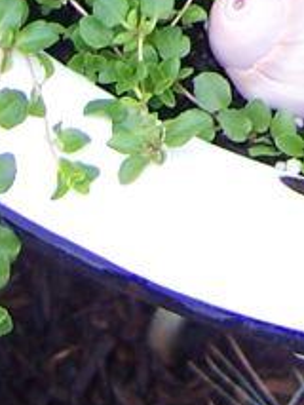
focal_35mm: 214
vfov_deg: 8.2
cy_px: -683
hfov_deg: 6.9
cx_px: 443
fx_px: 2503
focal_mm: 6.3
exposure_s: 1/45
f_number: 2.8
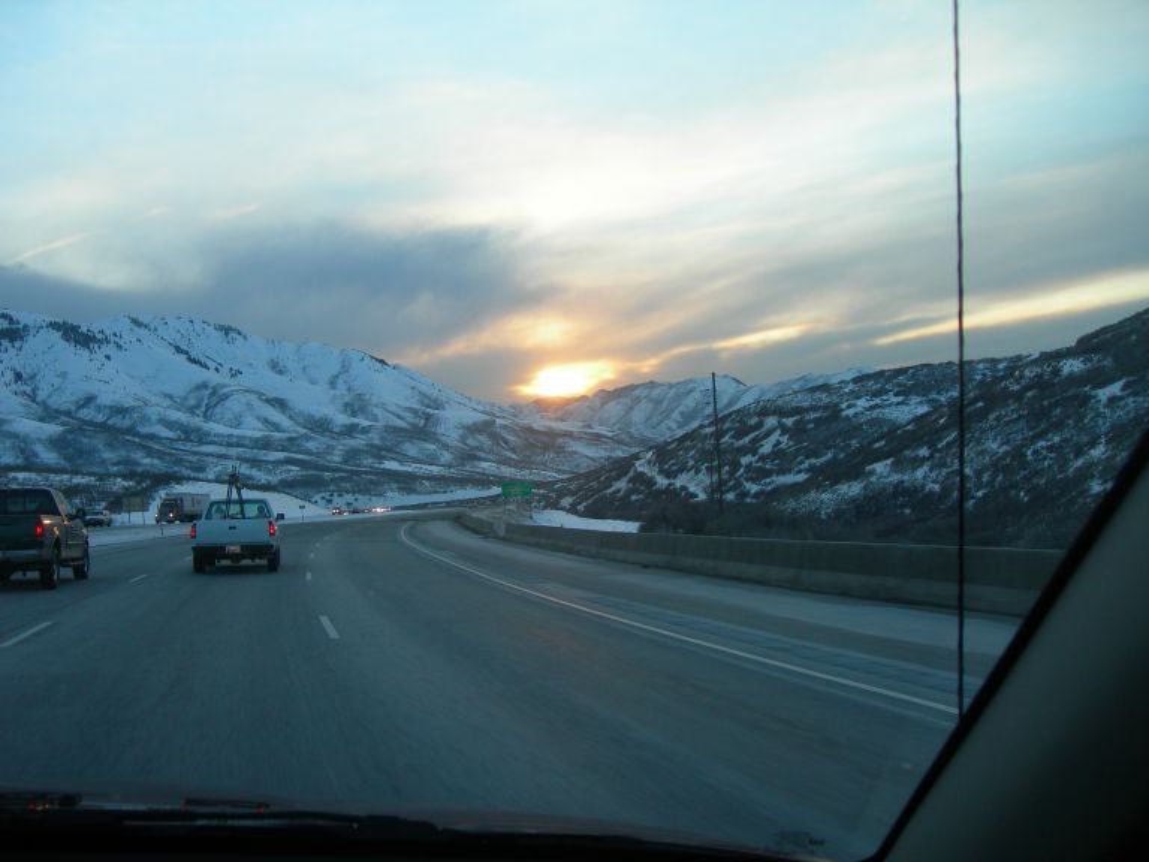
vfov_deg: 37.7
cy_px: 431
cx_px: 574
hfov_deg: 49.0
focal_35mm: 38
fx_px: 1261
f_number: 2.8
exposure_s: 1/124
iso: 100
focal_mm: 7.8
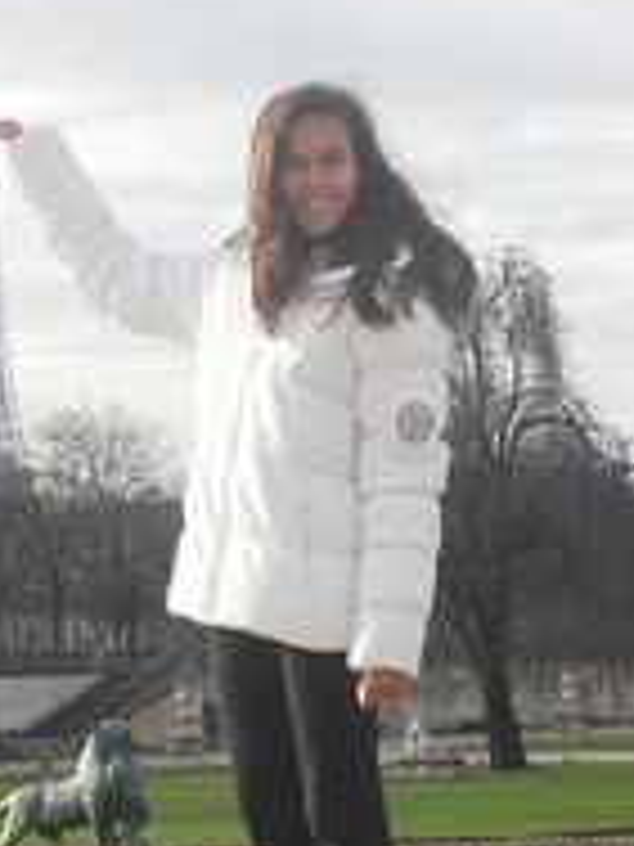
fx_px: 4811
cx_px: 292
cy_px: 801
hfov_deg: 7.5
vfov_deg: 10.0
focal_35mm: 197
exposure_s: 1/160
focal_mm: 13.9
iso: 80
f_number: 5.9
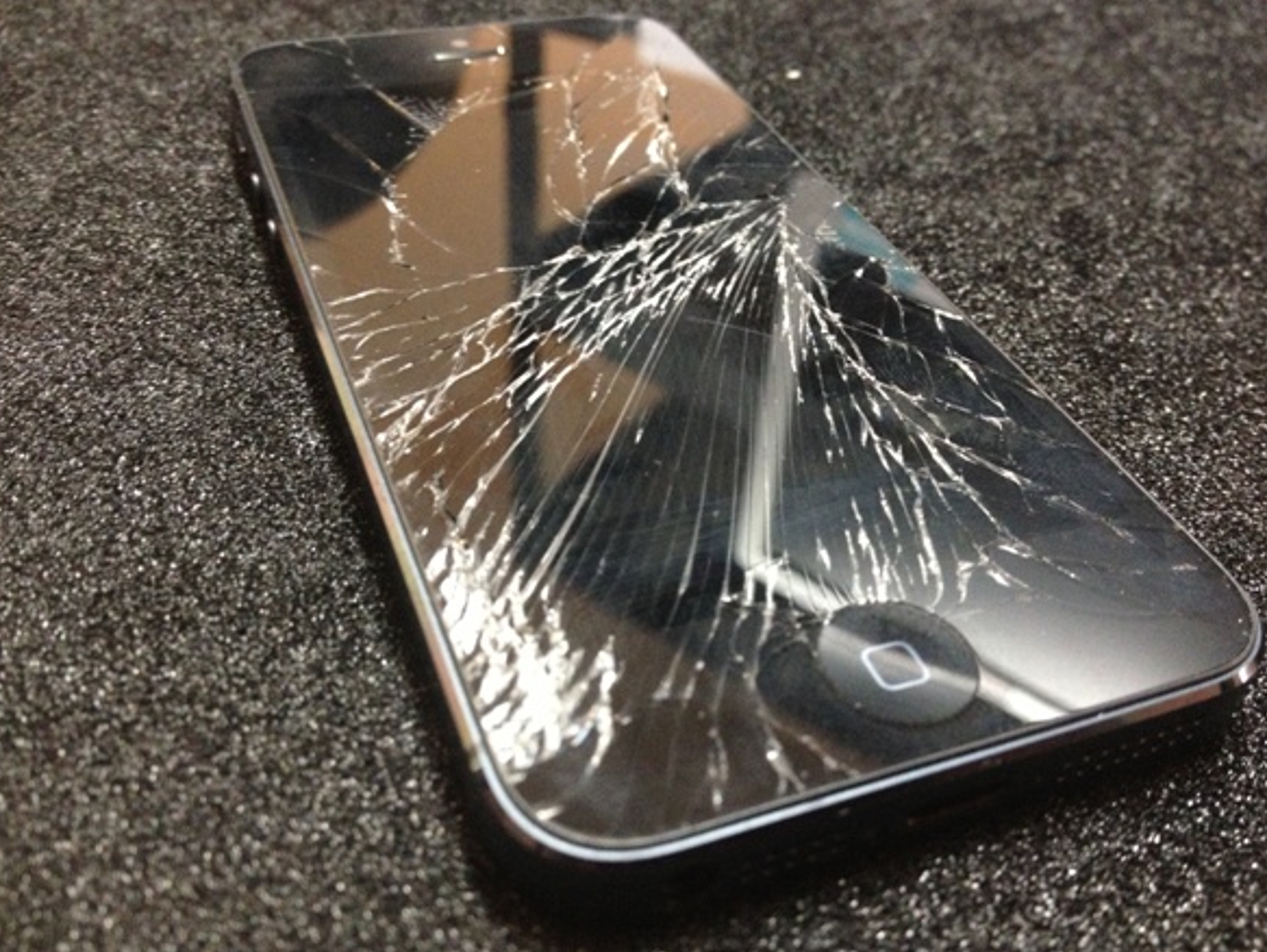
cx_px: 622
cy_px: 472
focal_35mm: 36
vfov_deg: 39.7
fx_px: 1318
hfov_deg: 51.3
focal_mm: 4.28
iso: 320
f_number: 2.4
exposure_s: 1/20
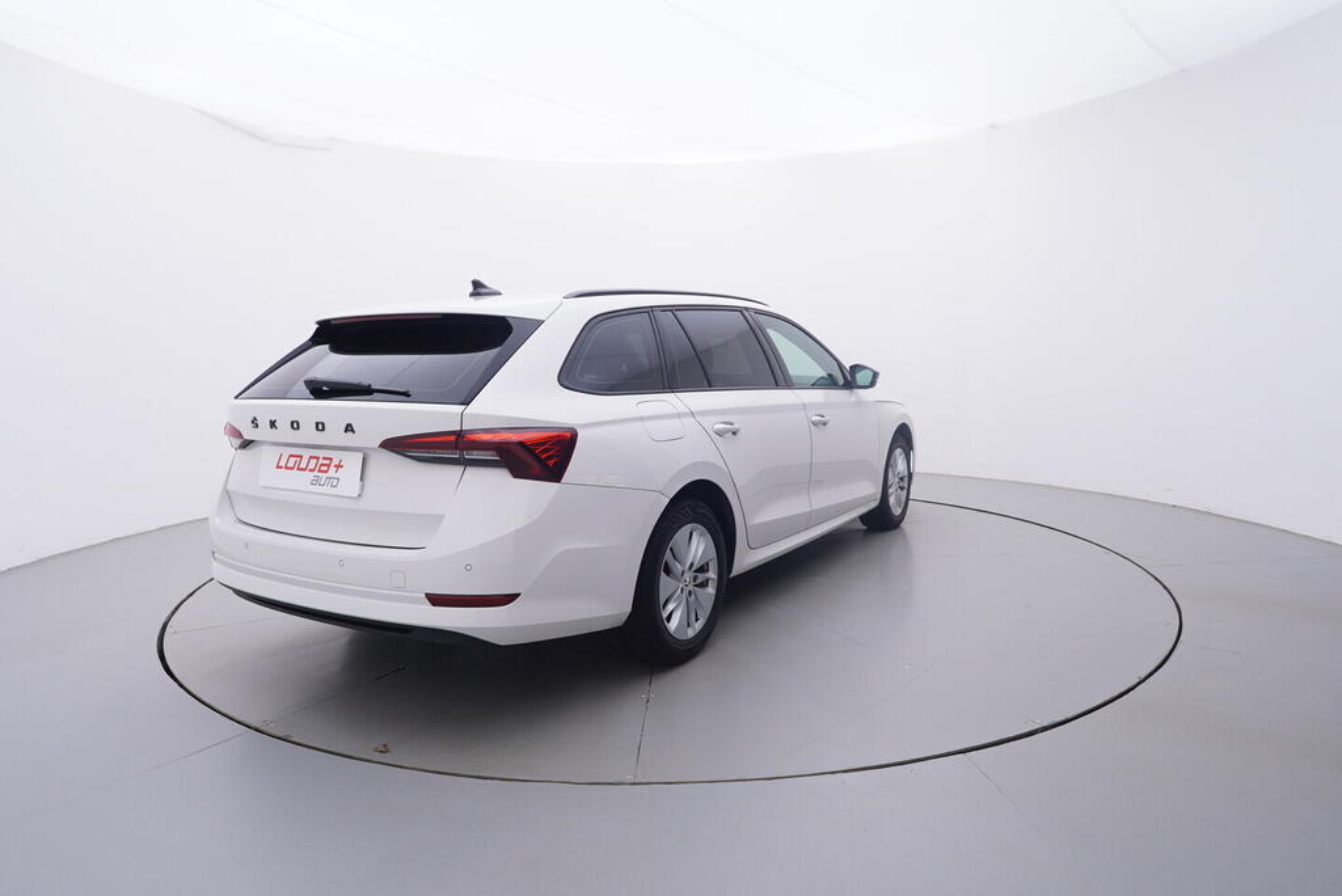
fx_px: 839
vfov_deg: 56.2
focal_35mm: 22
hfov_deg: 77.3
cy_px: 448
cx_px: 671
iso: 200
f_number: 5
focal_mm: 15
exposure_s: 1/80
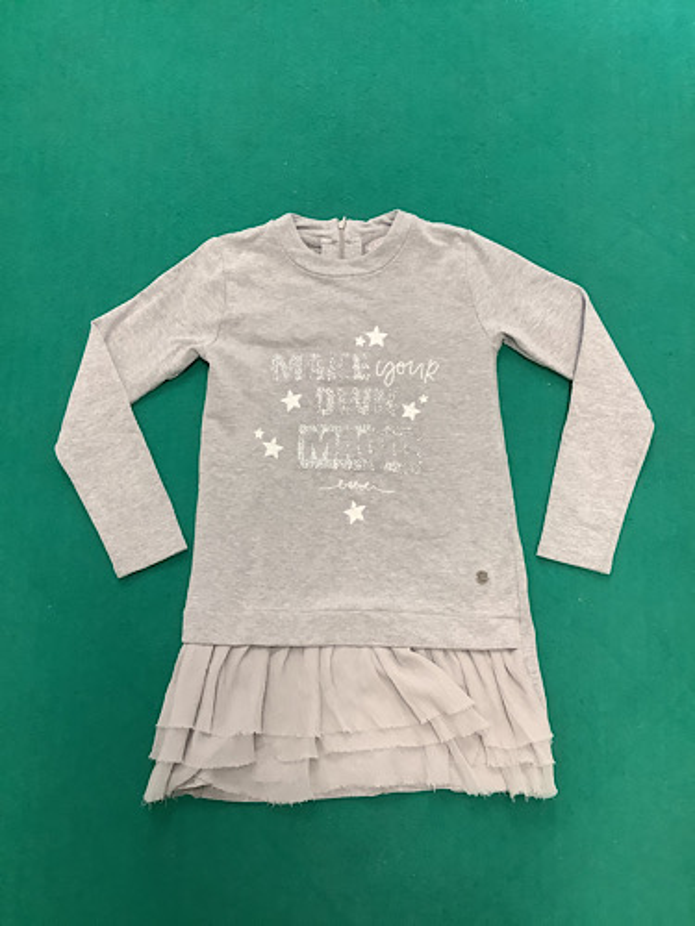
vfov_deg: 58.4
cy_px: 463
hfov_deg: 45.4
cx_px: 348
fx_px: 830
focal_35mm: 31
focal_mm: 3.3
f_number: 2.4
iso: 160
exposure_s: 1/50
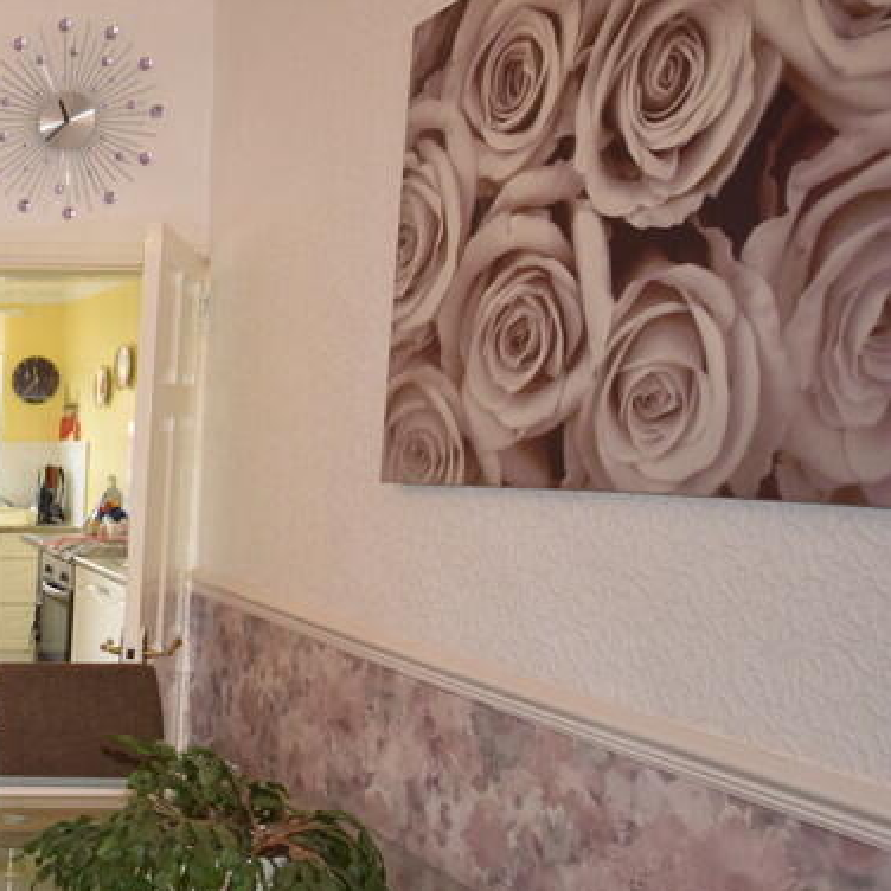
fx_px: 1315
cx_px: -318
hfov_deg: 29.0
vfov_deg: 36.9
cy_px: 615
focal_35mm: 45
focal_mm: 13
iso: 640
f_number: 5.6
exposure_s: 1/125
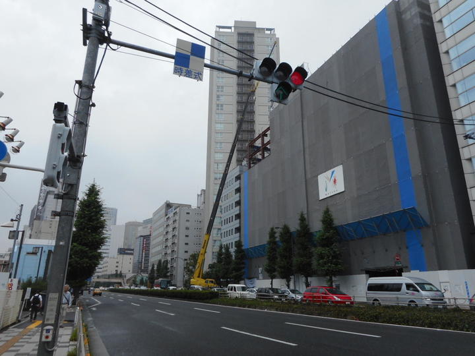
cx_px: 238
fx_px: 343
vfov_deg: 54.9
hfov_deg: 69.4
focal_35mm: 25
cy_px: 178
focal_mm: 4.5
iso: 80
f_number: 3.7
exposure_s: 1/1250
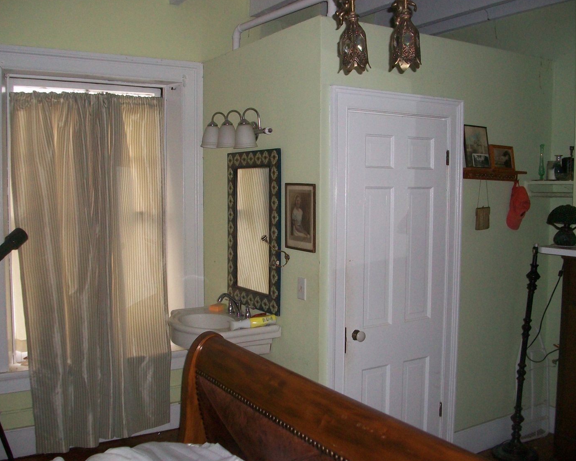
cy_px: 229
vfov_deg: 41.2
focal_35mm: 36
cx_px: 282
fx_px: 614
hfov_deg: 50.3
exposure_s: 1/60
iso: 120
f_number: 2.8
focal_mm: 5.7
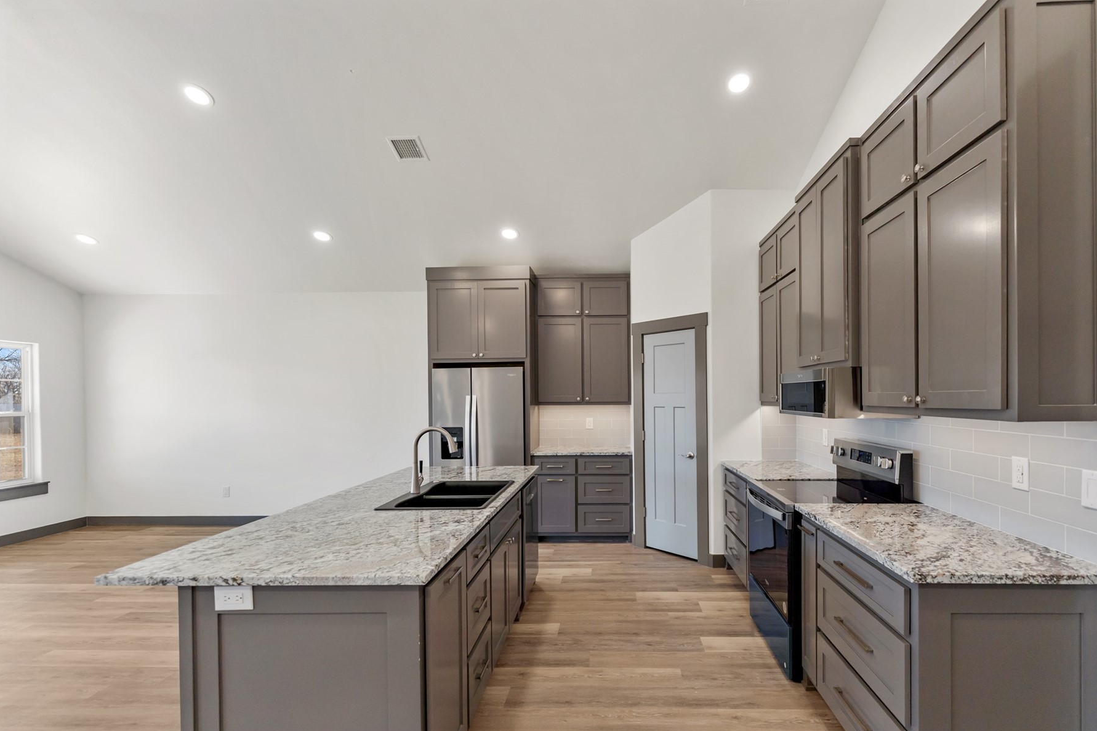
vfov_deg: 73.6
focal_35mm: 16
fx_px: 487
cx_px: 605
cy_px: 388
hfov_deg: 96.4
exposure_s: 1/320
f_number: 2.8
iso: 400
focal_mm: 14
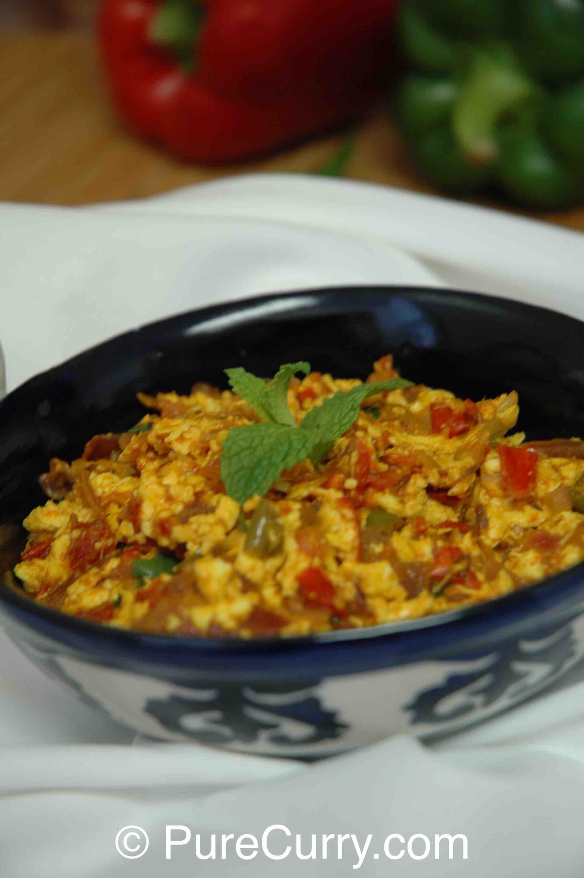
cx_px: 292
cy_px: 439
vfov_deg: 19.5
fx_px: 2560
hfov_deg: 13.0
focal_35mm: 105
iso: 400
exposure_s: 1/30
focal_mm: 70
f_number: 5
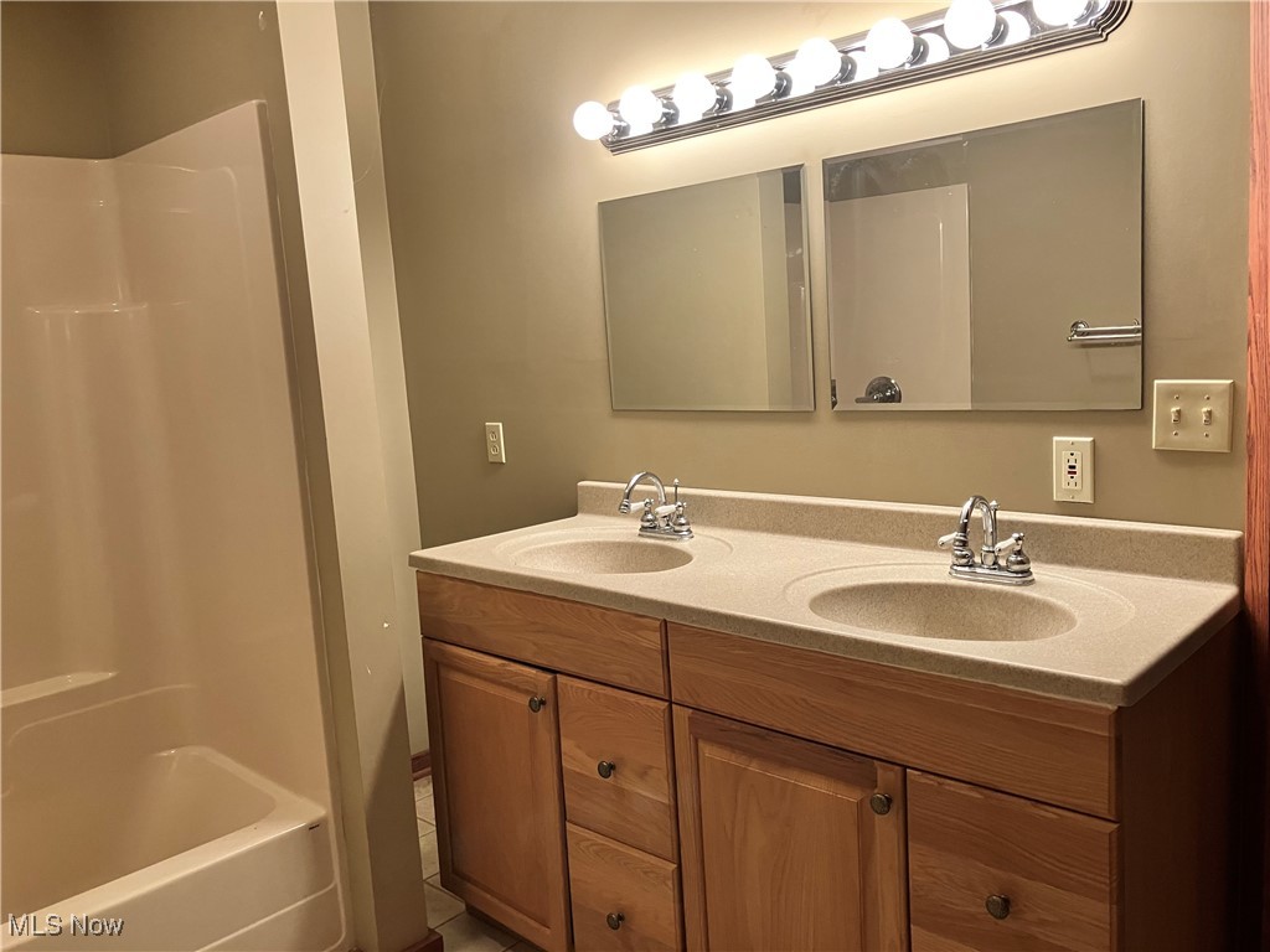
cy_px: 476
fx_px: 1027
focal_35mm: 28
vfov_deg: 49.7
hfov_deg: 63.4
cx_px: 635
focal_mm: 3.99
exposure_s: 1/60
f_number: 1.8
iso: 125
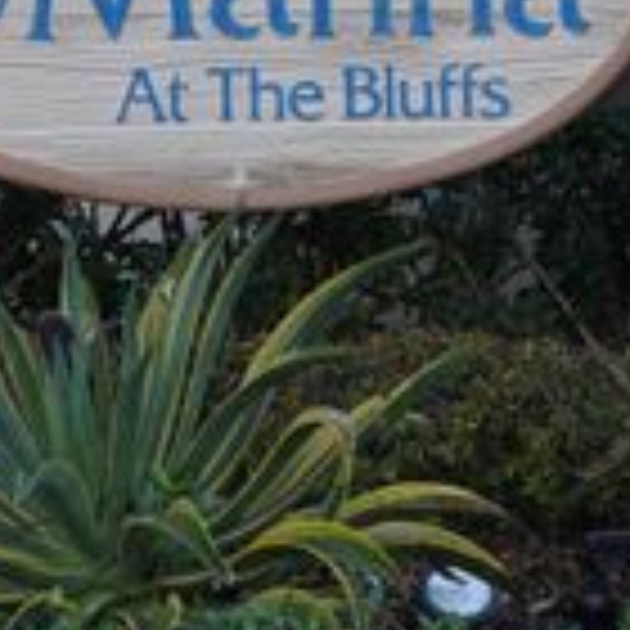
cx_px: 198
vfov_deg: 16.5
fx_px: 2121
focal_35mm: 103
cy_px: 2
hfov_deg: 16.8
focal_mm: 34
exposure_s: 1/160
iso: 1600
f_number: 3.5
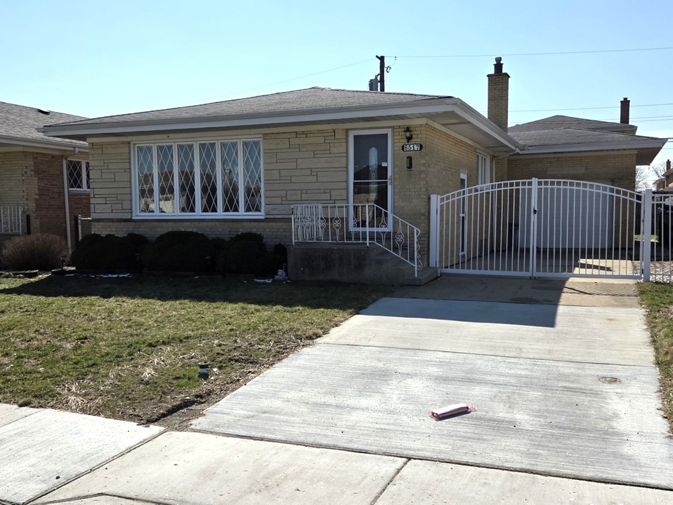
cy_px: 252
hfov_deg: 73.9
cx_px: 336
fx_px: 447
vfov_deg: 58.9
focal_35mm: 23
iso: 64
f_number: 1.8
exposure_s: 1/7891
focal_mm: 5.4
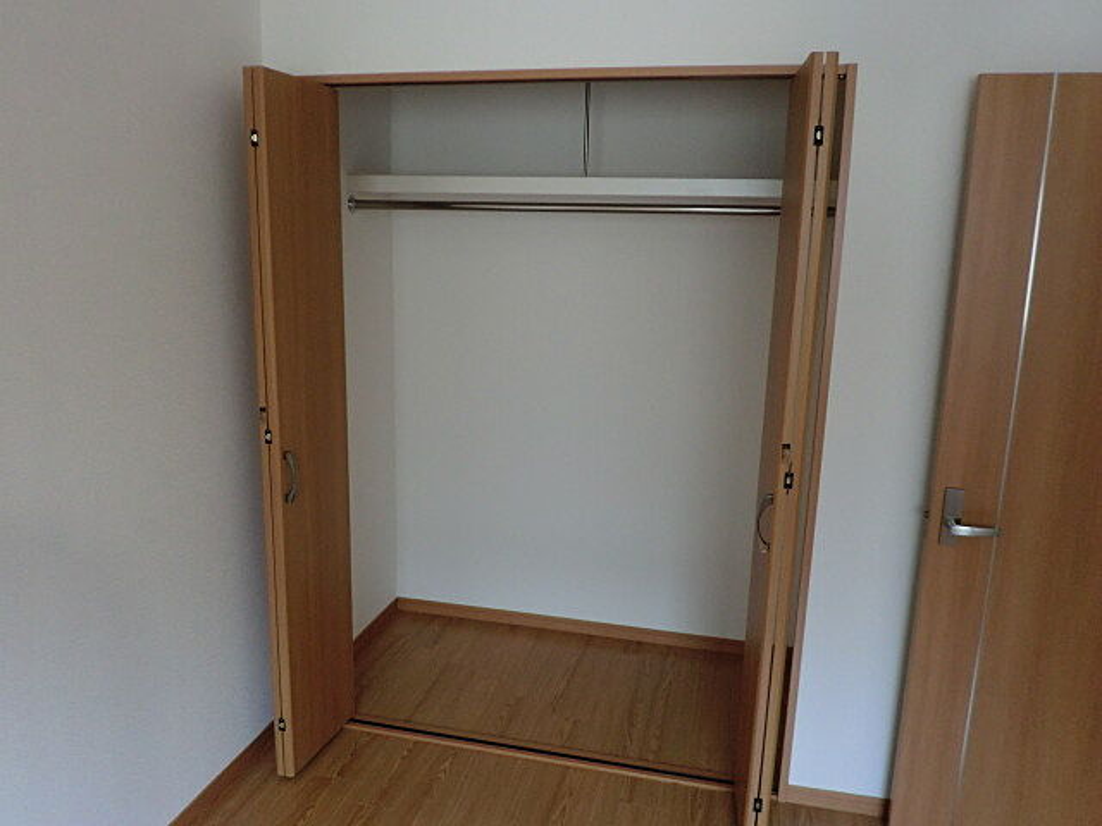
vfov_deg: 53.1
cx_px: 551
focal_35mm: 26
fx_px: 828
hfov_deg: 67.3
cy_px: 413
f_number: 2.8
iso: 160
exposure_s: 1/60
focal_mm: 4.7
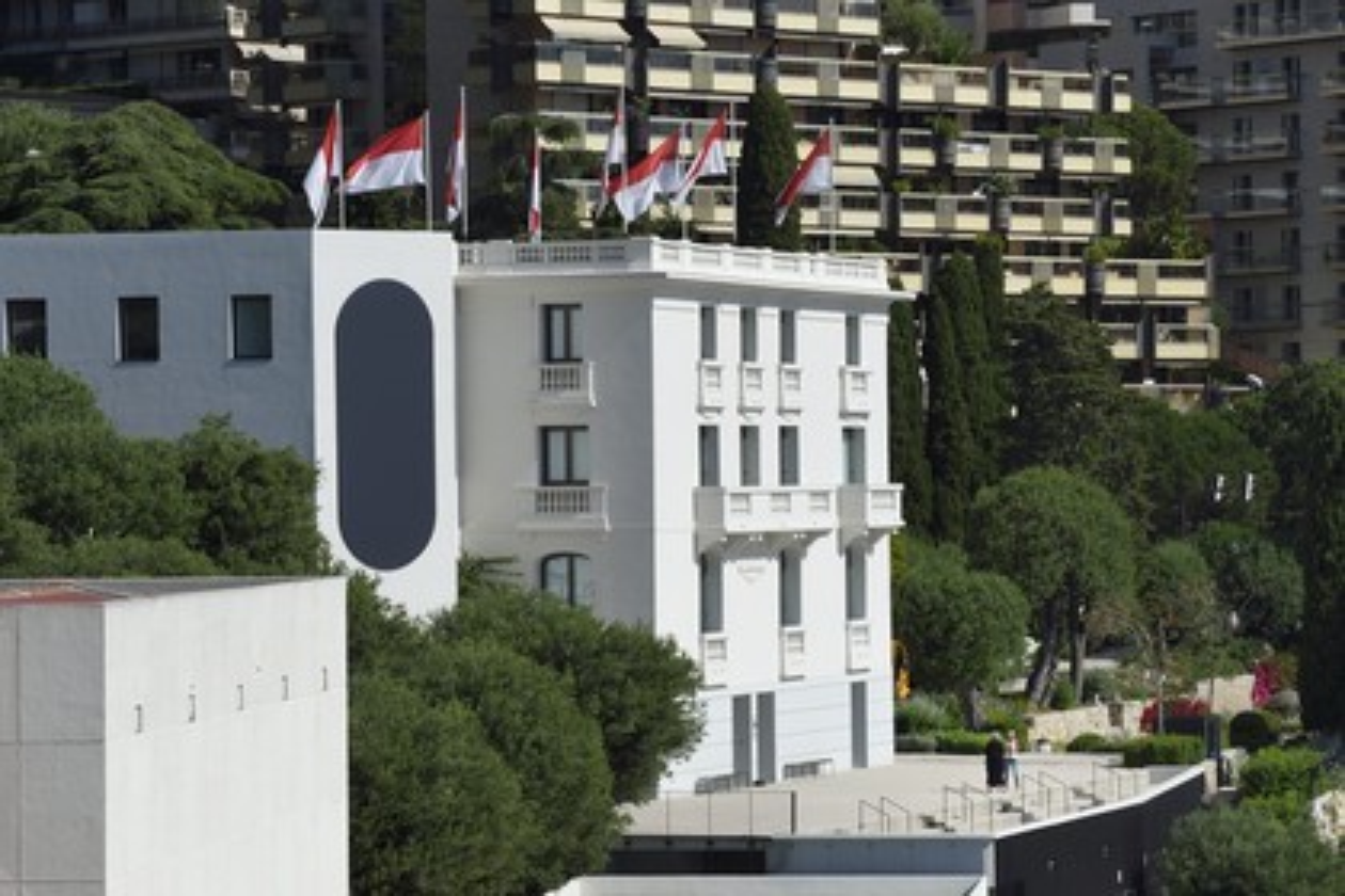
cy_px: 448
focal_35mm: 130
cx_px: 672
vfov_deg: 10.5
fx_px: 4857
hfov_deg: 15.8
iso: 200
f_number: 18
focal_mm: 130
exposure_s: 1/200
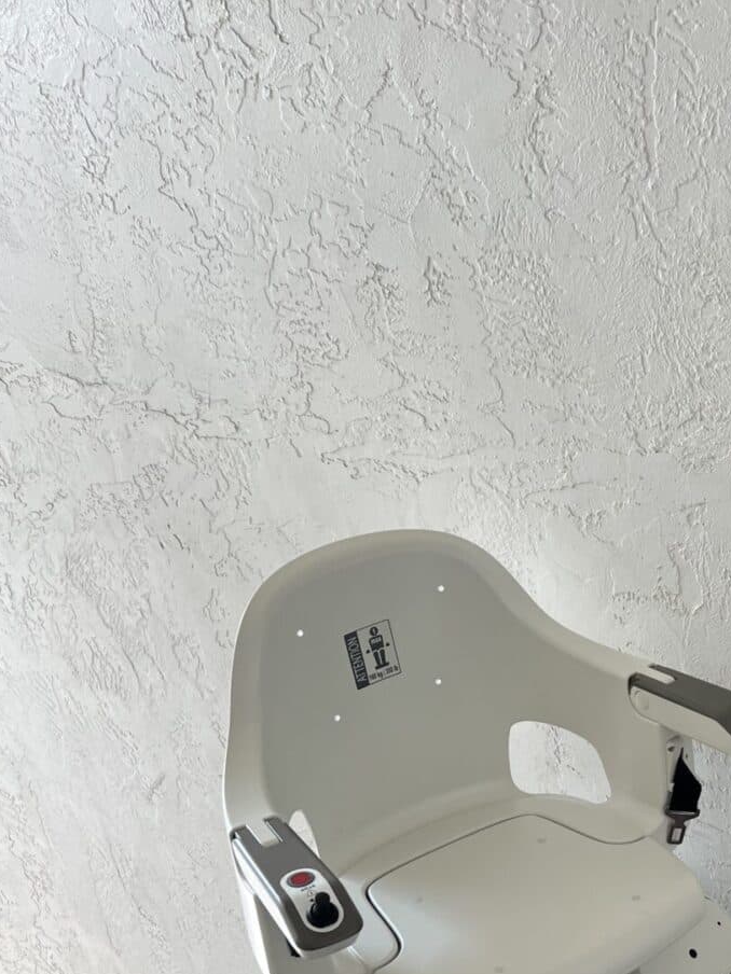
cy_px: 792
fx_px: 1295
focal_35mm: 46
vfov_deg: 39.5
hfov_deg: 30.3
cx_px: 640
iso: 64
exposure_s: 1/121
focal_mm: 5.7
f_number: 1.5
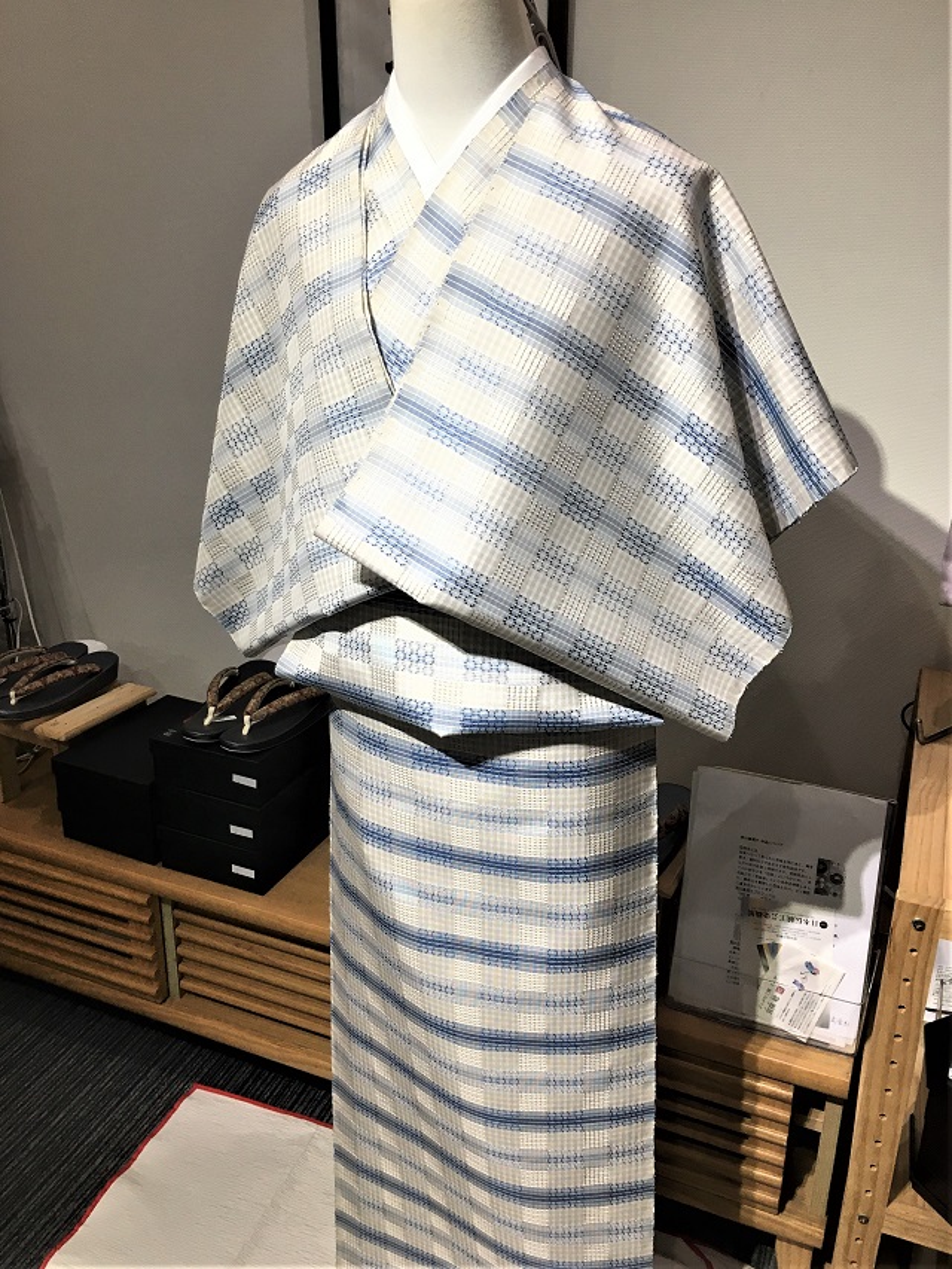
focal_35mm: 29
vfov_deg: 61.7
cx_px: 476
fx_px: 1063
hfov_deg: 48.2
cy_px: 634
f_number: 2.2
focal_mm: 4.15
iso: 32
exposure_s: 1/40
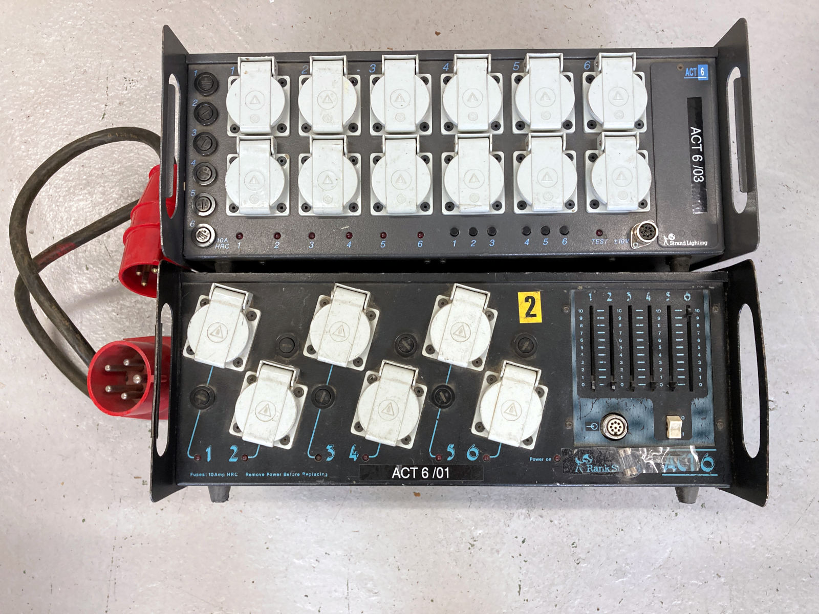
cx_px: 410
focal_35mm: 28
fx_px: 662
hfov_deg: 63.4
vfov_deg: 49.7
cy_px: 307
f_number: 1.8
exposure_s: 1/50
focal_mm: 3.99
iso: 125
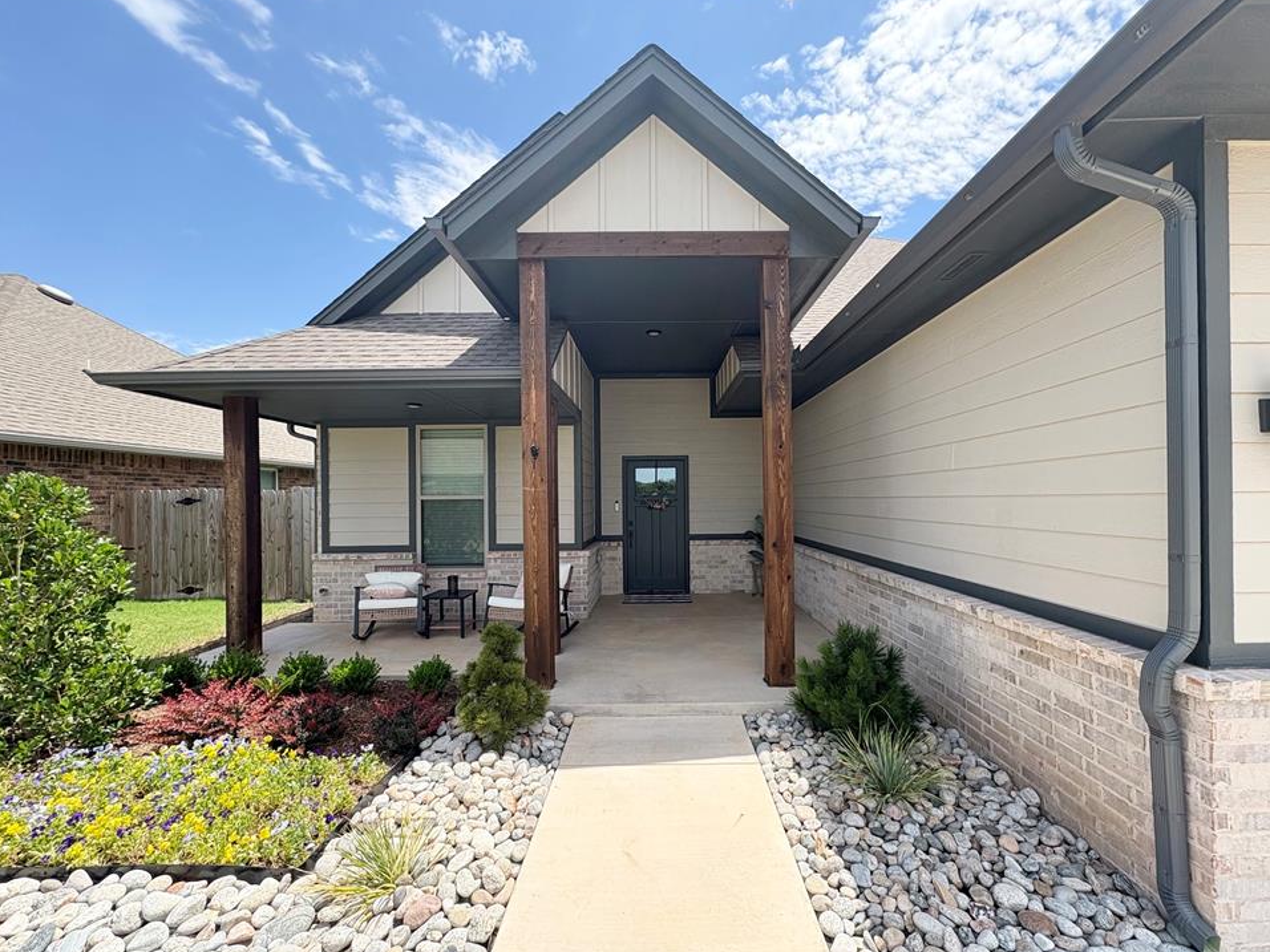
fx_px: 550
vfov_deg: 81.7
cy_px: 498
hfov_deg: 98.1
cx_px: 656
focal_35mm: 15
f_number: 2.2
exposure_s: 1/556
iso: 40
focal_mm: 2.22
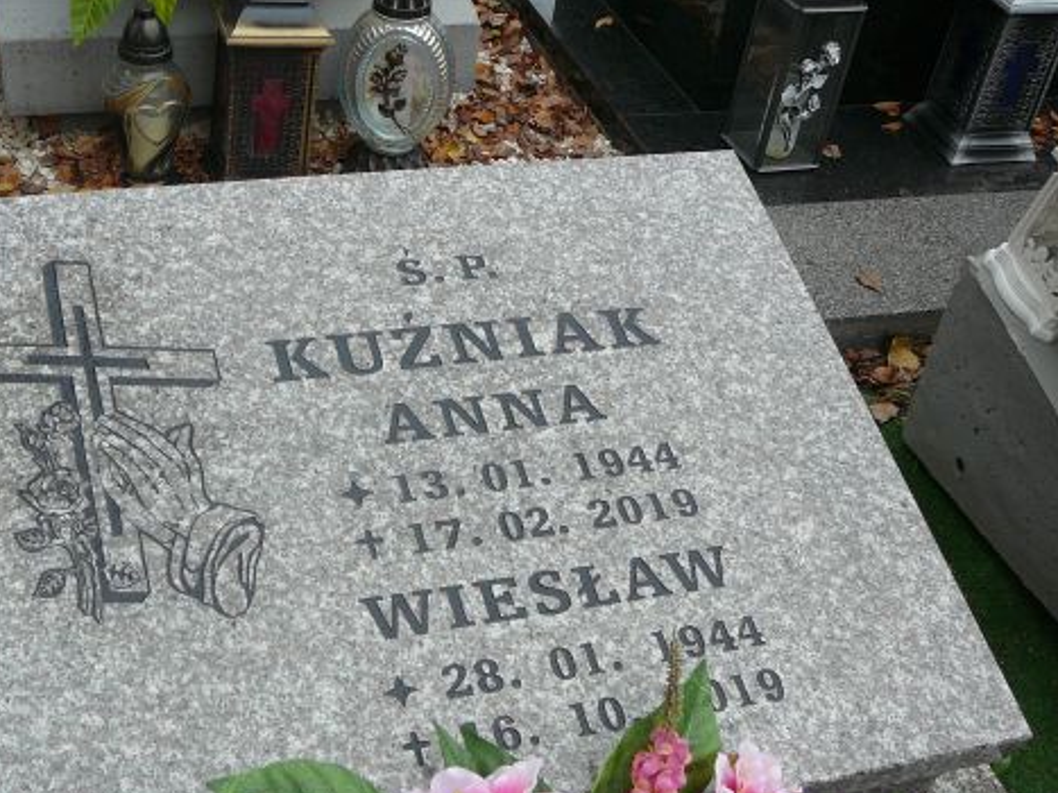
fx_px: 1467
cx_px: 410
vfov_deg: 30.1
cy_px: 498
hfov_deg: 39.5
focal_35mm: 48
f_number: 2.8
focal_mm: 5.2
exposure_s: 1/200
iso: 80
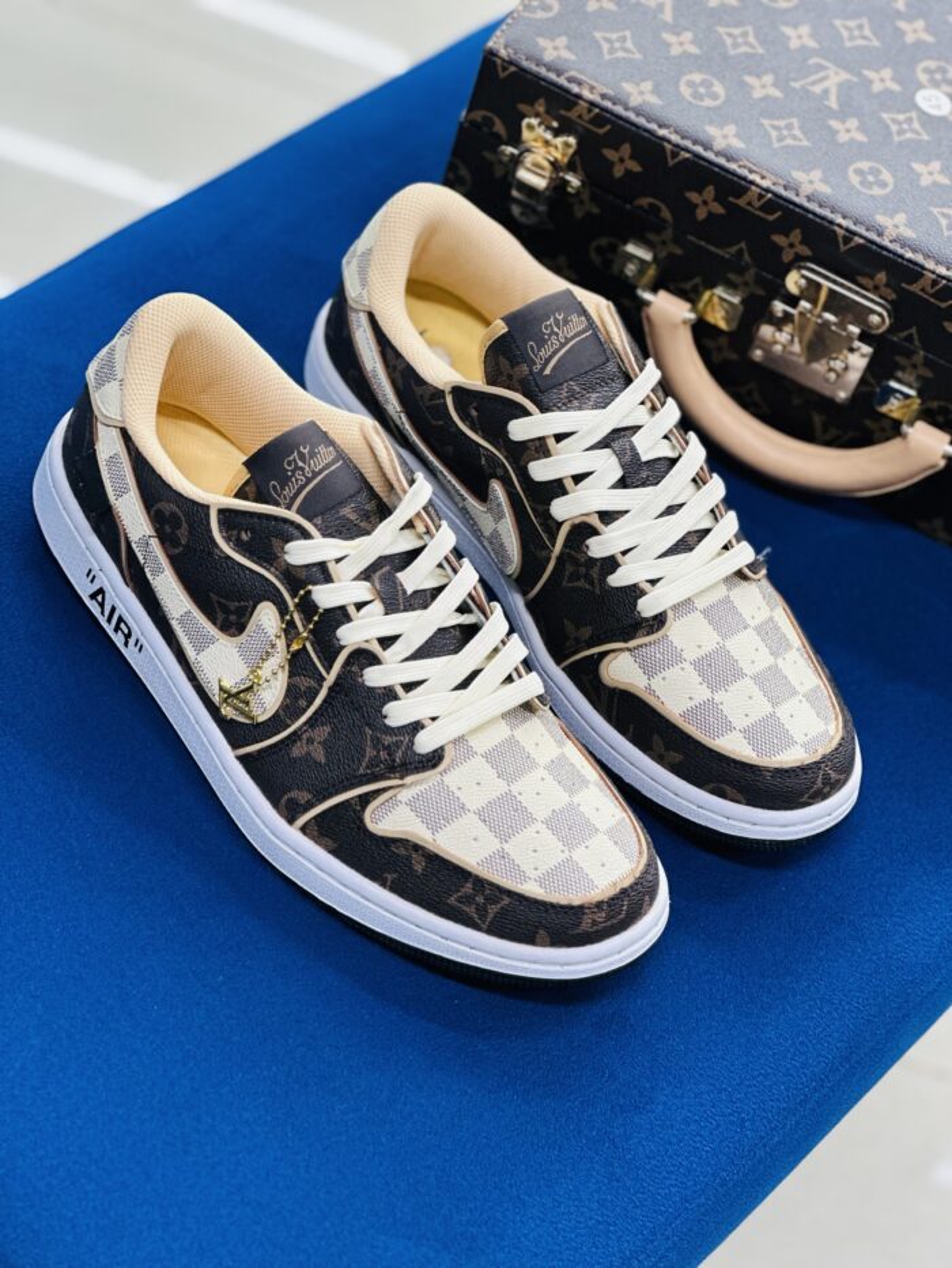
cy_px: 634
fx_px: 2823
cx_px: 476
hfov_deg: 19.1
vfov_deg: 25.3
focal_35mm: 77
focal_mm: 9
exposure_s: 1/50
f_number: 2.8
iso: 125
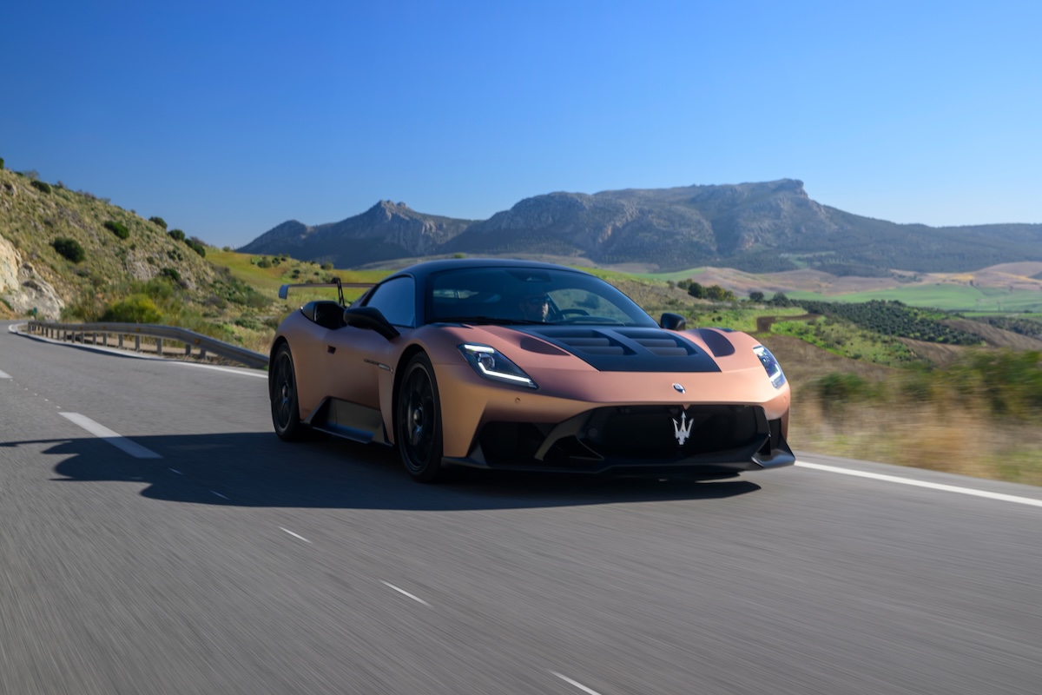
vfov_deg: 27.0
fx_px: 1447
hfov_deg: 39.6
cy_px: 348
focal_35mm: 50
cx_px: 521
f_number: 11
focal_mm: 50
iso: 64
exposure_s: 1/50
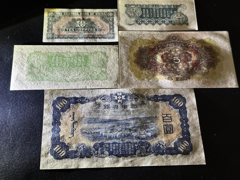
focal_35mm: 48
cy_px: 90
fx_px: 333
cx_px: 120
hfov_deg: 39.7
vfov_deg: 30.3
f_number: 1.78
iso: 200
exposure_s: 1/33
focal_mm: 6.86
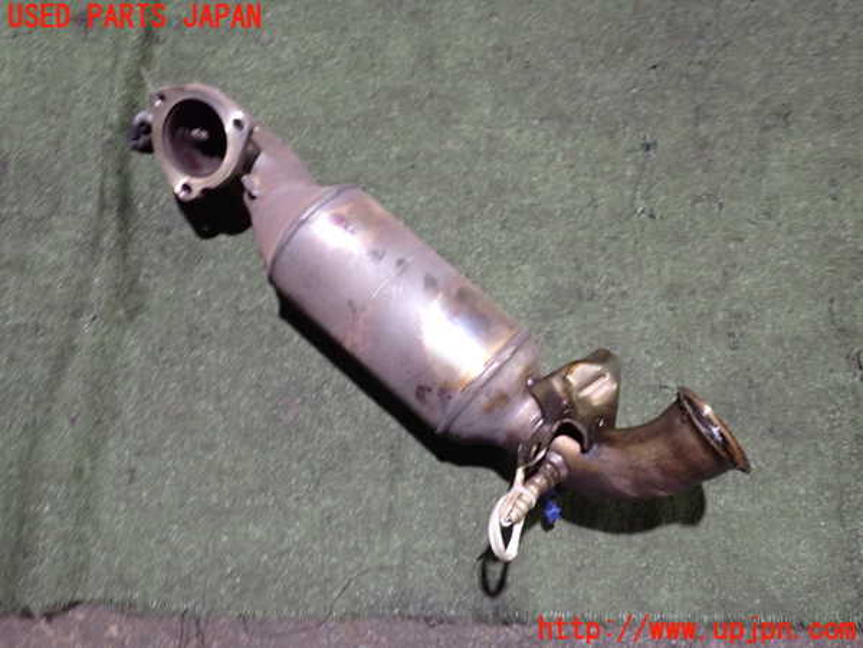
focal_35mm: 30
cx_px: 432
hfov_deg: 60.0
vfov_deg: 46.8
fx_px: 748
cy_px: 324
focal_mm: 5.4
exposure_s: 1/20
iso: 800
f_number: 2.3
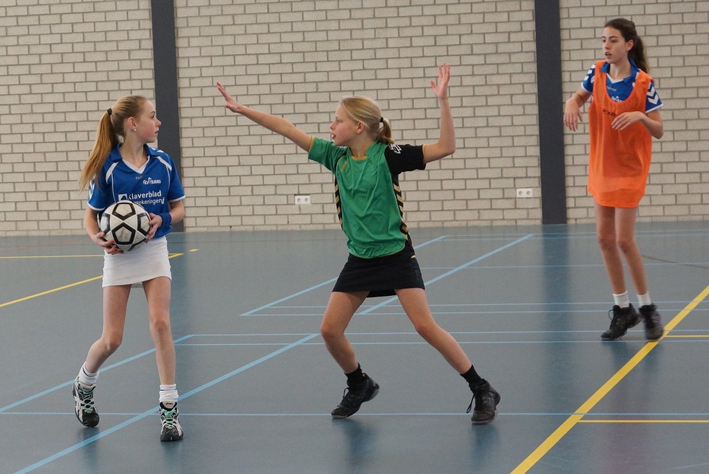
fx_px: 1478
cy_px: 237
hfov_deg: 27.0
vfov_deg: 18.2
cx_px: 354
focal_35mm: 75
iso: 800
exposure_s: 1/200
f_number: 3.2
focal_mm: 50
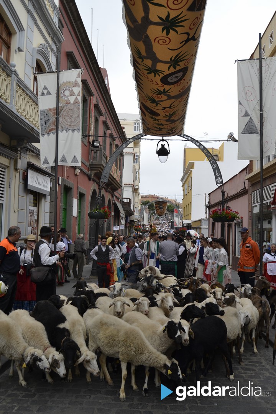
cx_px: 138
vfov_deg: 61.9
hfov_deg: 43.6
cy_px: 207
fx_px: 345
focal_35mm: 30
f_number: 5.6
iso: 100
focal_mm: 20
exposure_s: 1/125
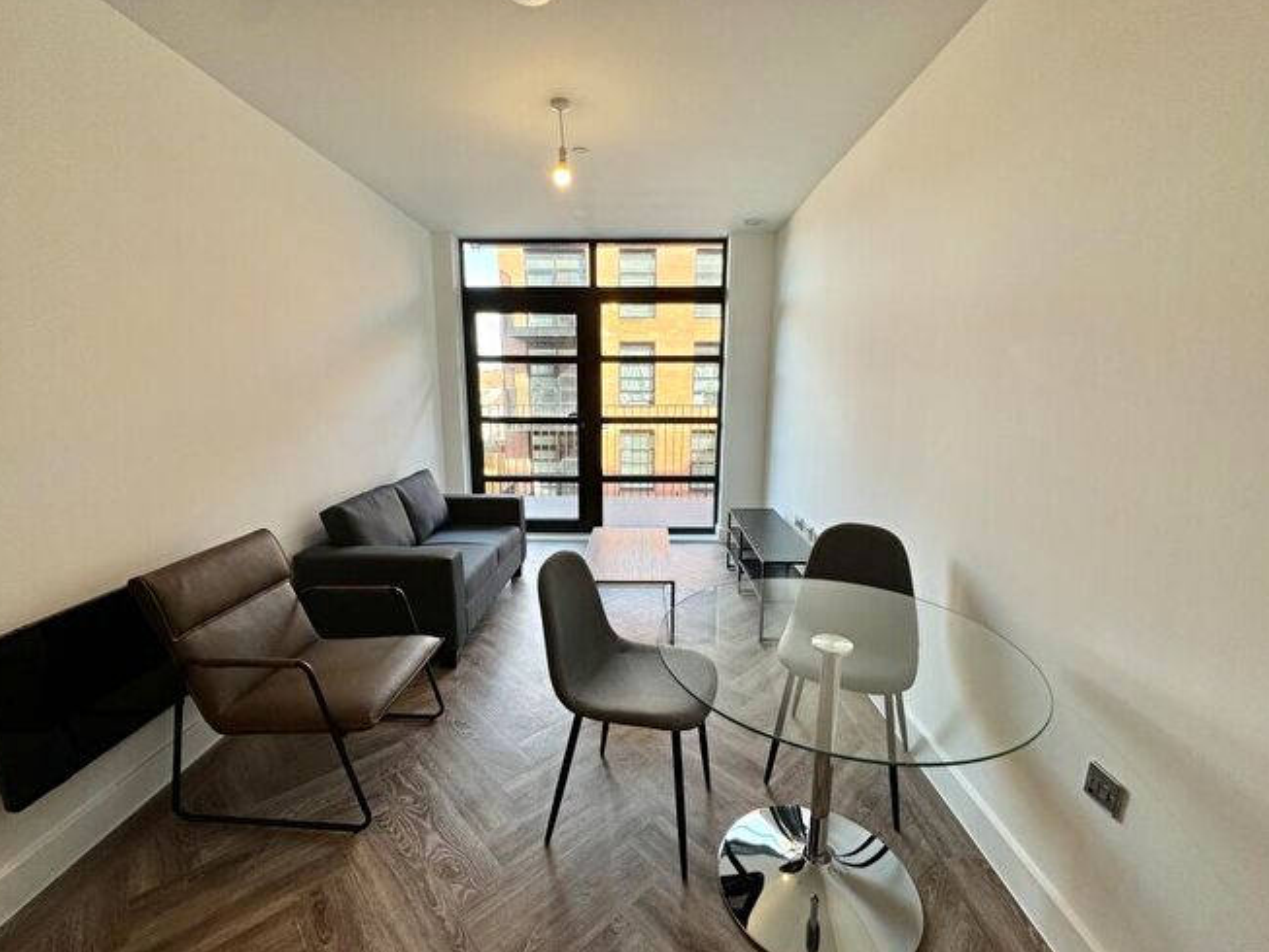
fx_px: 550
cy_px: 485
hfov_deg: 98.2
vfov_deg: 81.8
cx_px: 635
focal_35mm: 15
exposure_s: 1/99
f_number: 2.2
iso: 64
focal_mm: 2.22
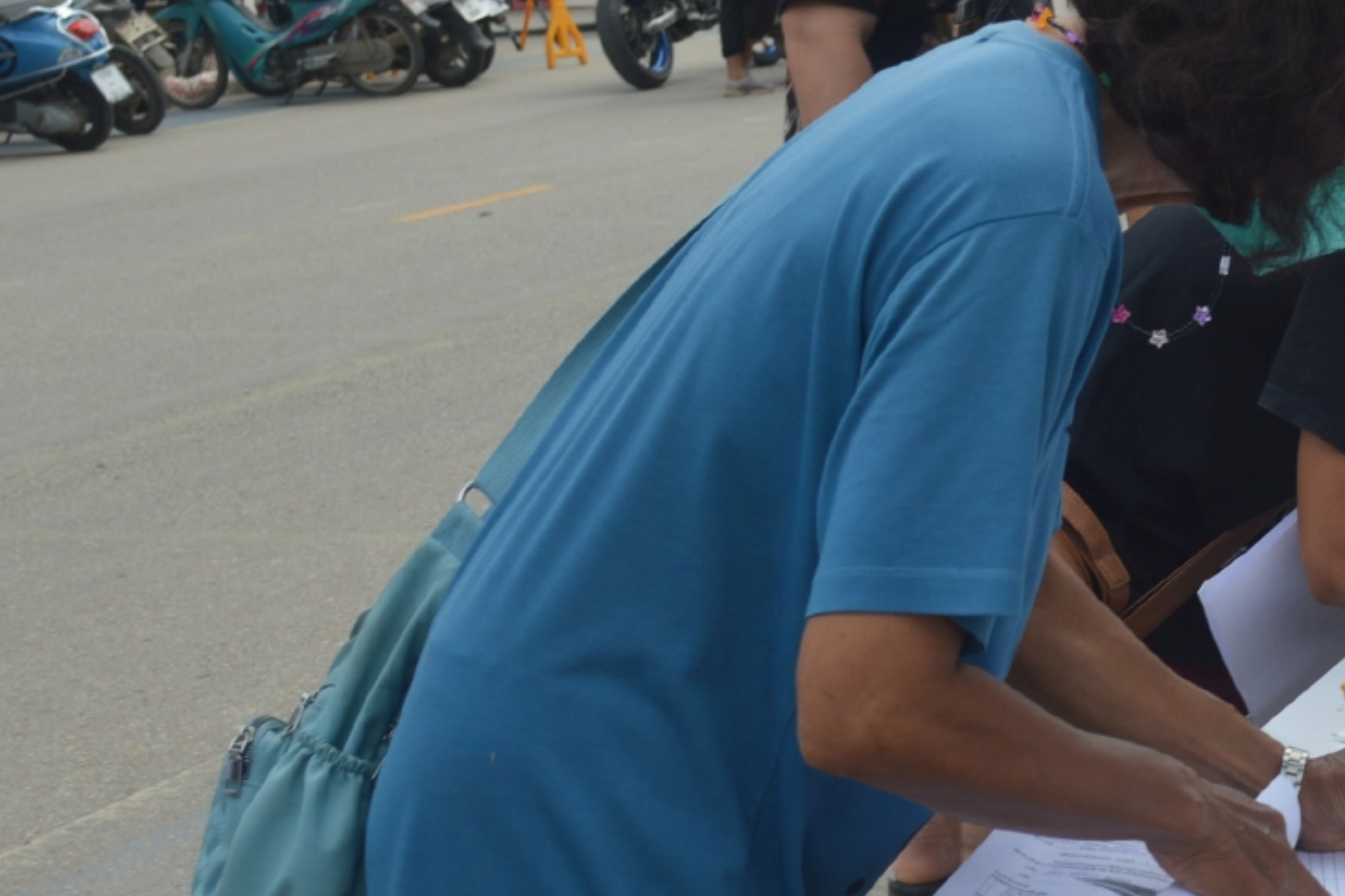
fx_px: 3436
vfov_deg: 14.8
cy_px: 386
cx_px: 1240
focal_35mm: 92
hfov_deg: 21.6
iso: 100
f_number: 6.3
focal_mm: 32
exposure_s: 1/160
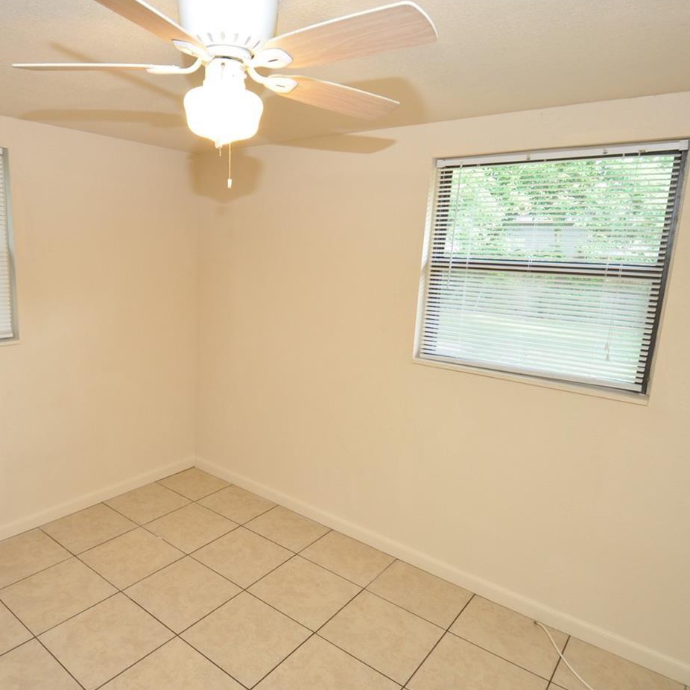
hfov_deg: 68.6
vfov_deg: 69.6
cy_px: 351
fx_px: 496
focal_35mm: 22
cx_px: 263
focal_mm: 10
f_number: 4
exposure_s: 1/60
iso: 720
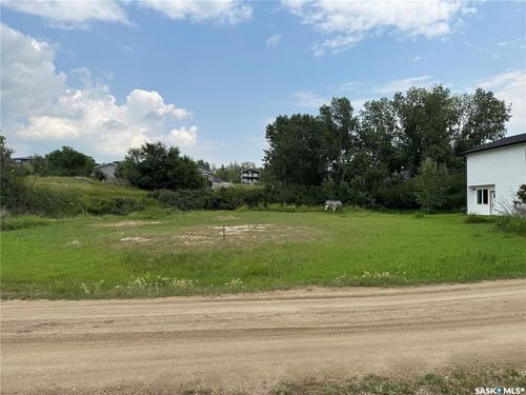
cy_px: 198
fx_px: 365
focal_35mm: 24
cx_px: 263
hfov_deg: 71.6
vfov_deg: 56.8
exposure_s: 1/3802
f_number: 1.78
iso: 80
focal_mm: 6.76
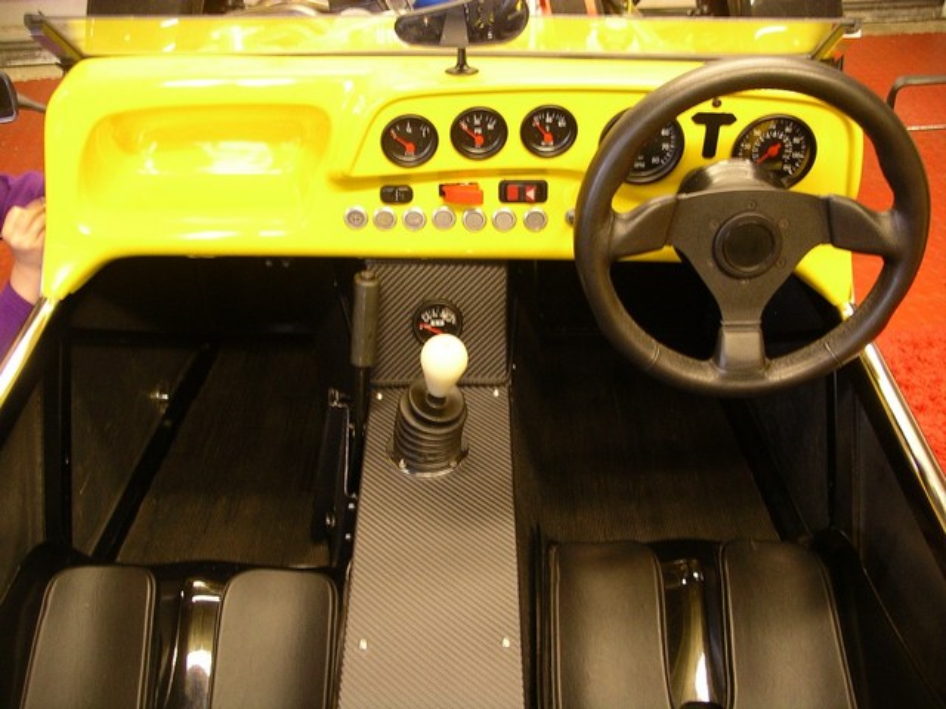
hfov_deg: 50.1
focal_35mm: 37
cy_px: 354
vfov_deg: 38.7
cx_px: 473
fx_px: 1011
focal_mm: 7.8
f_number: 2.8
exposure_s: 1/9
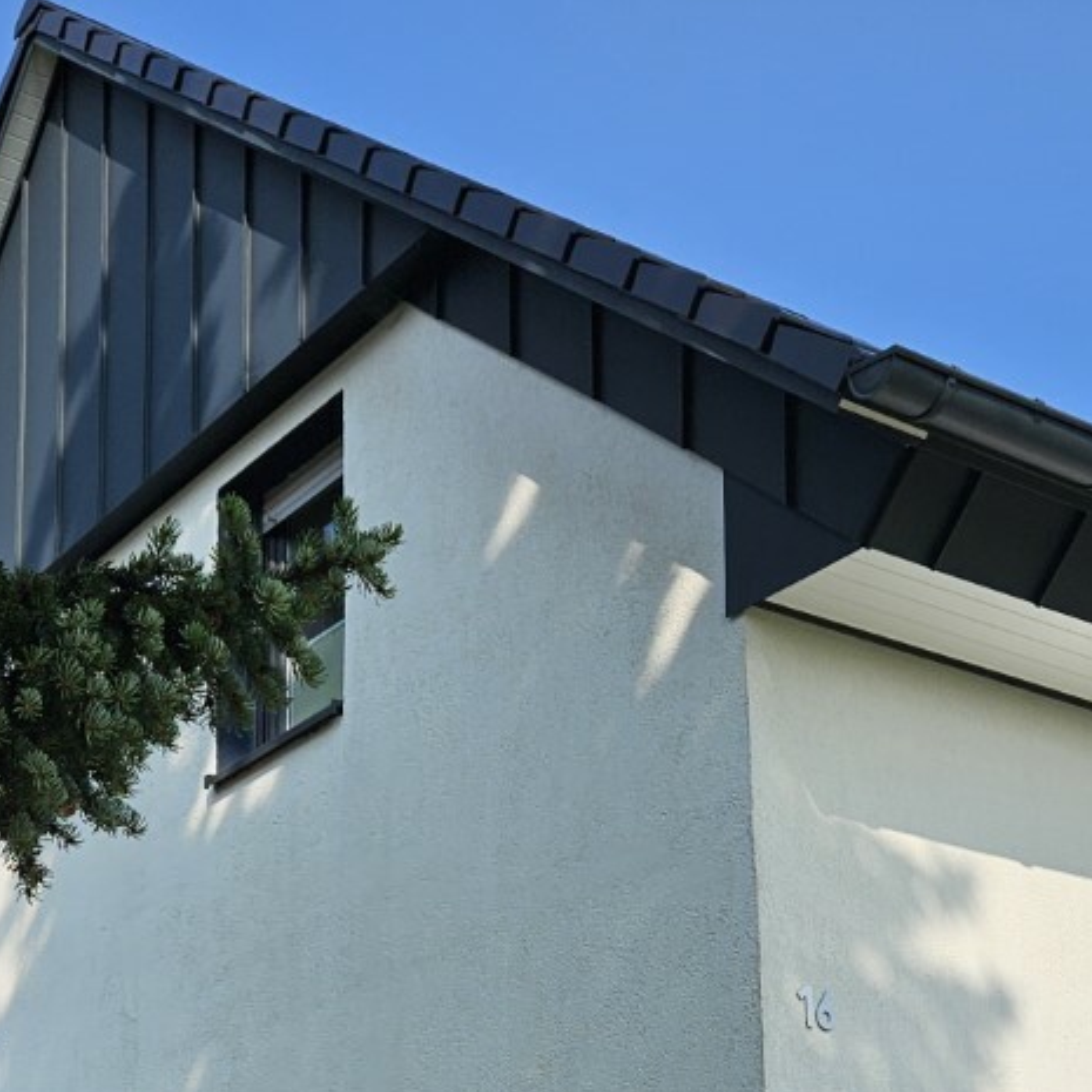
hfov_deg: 27.2
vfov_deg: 25.8
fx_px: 2248
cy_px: 1115
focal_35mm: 63
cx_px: 423
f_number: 1.8
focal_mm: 5.4
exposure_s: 1/2128
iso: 25
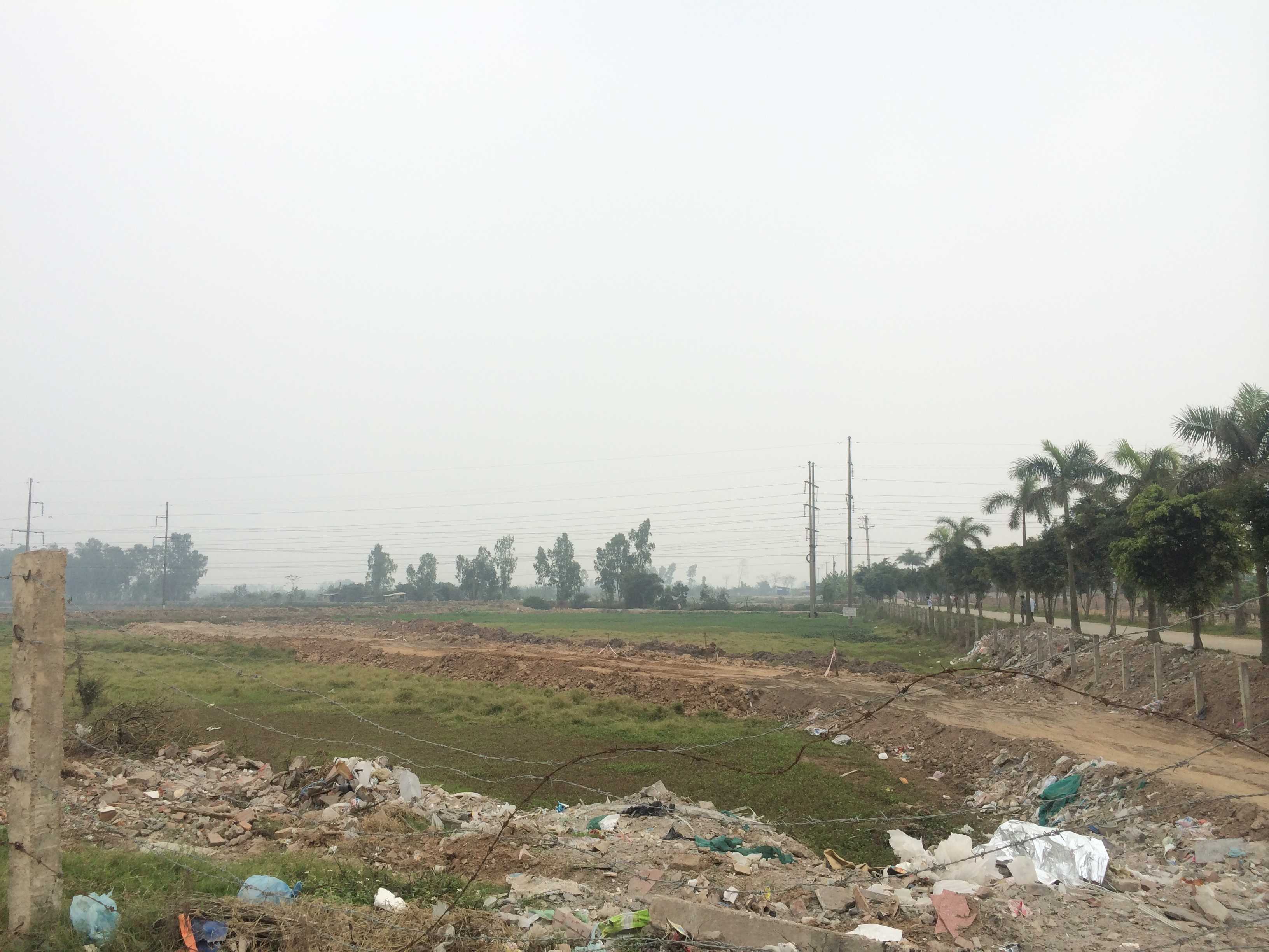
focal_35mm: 30
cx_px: 634
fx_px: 1100
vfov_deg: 46.8
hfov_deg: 60.0
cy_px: 476
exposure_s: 1/1172
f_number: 2.2
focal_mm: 4.12
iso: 40
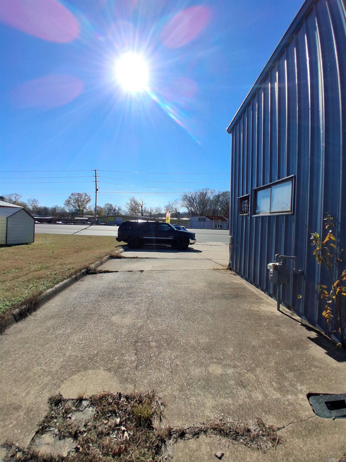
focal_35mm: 17
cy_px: 231
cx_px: 173
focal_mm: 1.4
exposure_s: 1/2618
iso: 50
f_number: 2.2
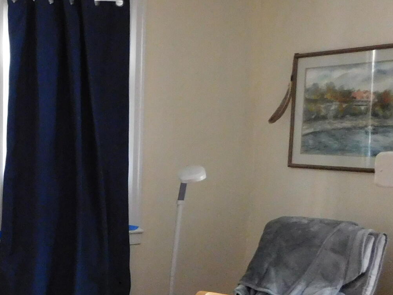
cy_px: 272
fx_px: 783
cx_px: -96
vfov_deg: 20.8
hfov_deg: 25.0
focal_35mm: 69
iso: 450
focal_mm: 4
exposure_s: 1/8
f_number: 3
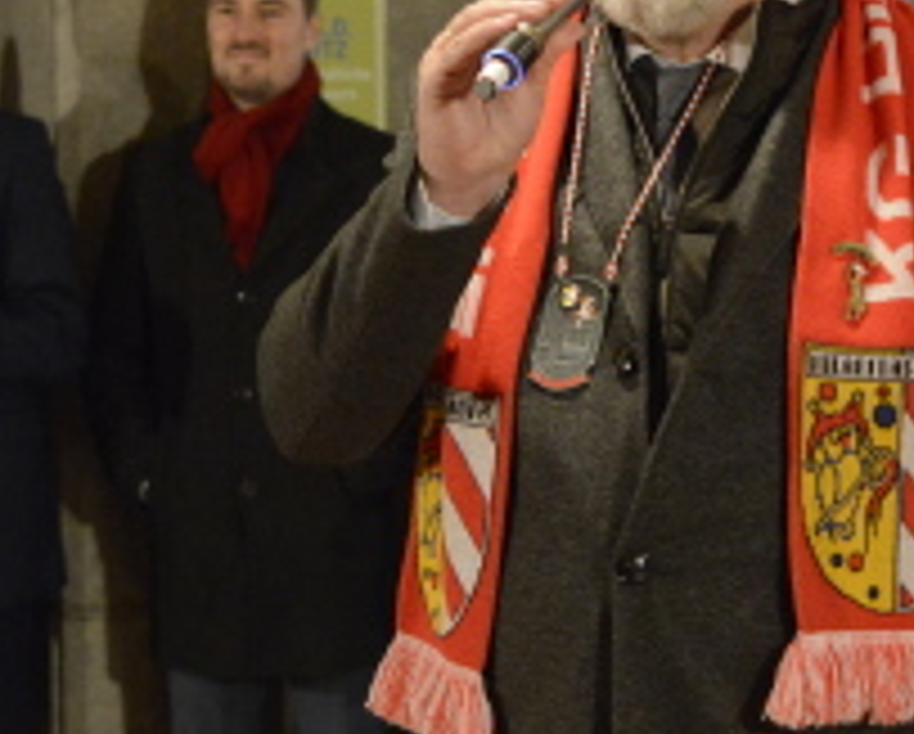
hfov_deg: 11.3
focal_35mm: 170
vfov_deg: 9.1
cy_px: 311
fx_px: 4605
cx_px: 651
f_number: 4
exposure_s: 1/250
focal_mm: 48
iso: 6400
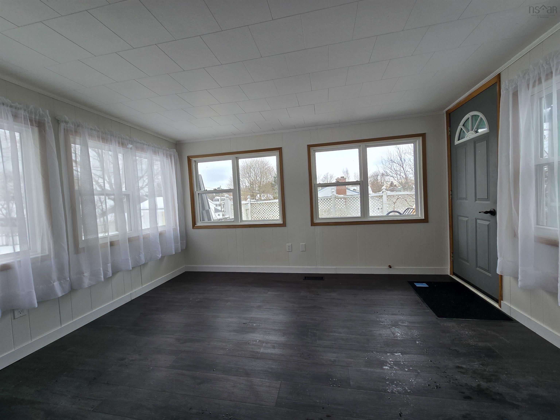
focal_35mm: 13
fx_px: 210
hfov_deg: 106.2
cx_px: 280
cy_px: 210
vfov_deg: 89.9
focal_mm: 2.2
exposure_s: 1/136
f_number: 2.2
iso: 50
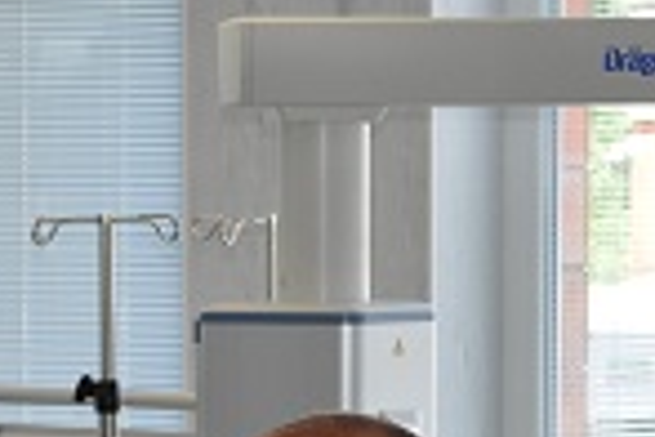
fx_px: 3784
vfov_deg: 6.5
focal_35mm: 208
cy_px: 571
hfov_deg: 9.9
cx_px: 89
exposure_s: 1/200
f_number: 5
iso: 400
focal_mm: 34
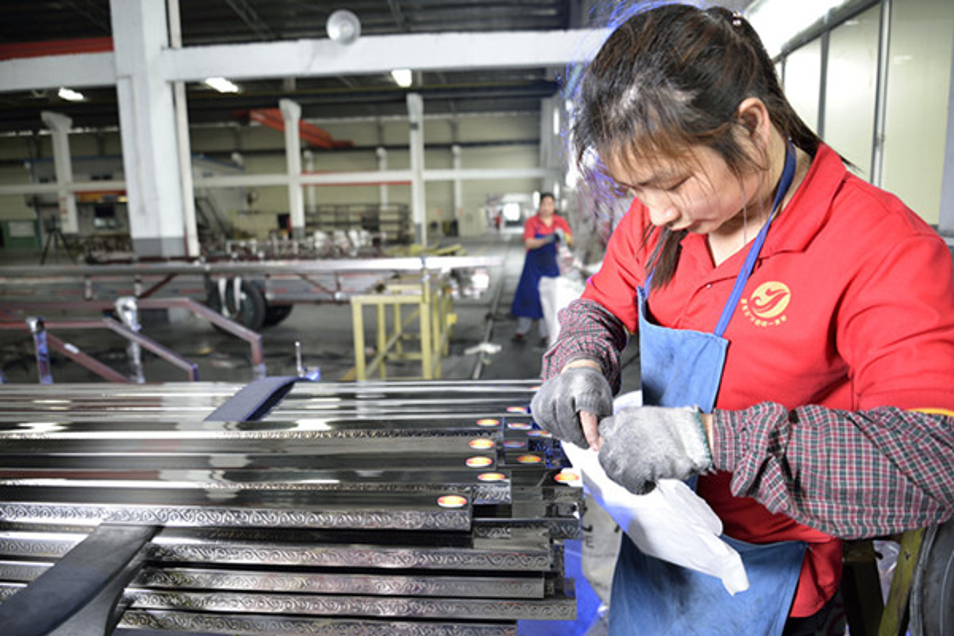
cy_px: 318
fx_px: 636
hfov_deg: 73.7
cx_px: 477
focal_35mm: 24
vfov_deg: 53.1
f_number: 3.5
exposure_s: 1/80
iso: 500
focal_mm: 24
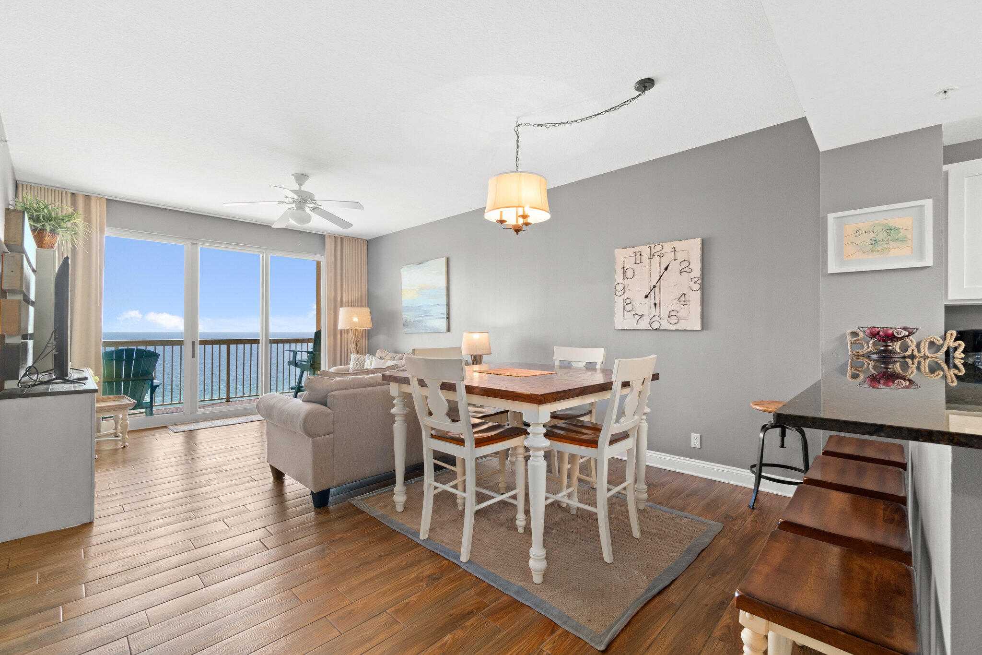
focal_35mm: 15
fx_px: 409
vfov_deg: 77.3
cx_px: 491
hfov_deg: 100.4
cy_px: 328
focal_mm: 10
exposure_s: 1/6
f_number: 8
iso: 800
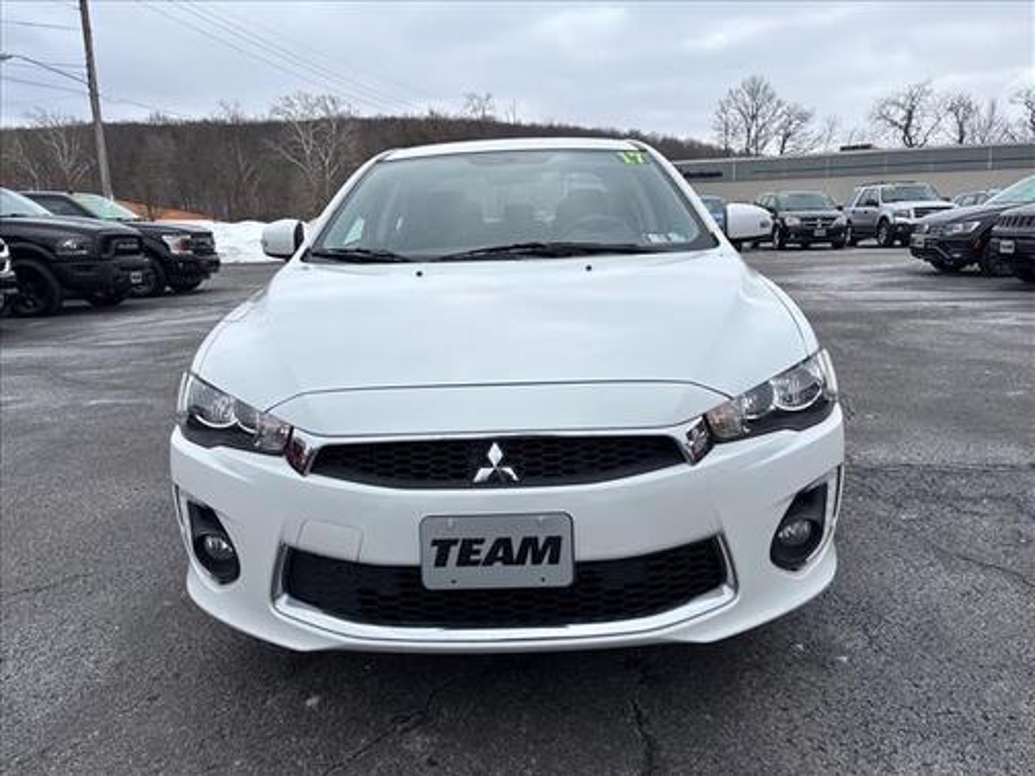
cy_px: 388
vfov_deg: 53.1
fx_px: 777
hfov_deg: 67.3
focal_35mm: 26
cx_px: 518
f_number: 1.6
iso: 50
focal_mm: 5.96
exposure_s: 1/2024
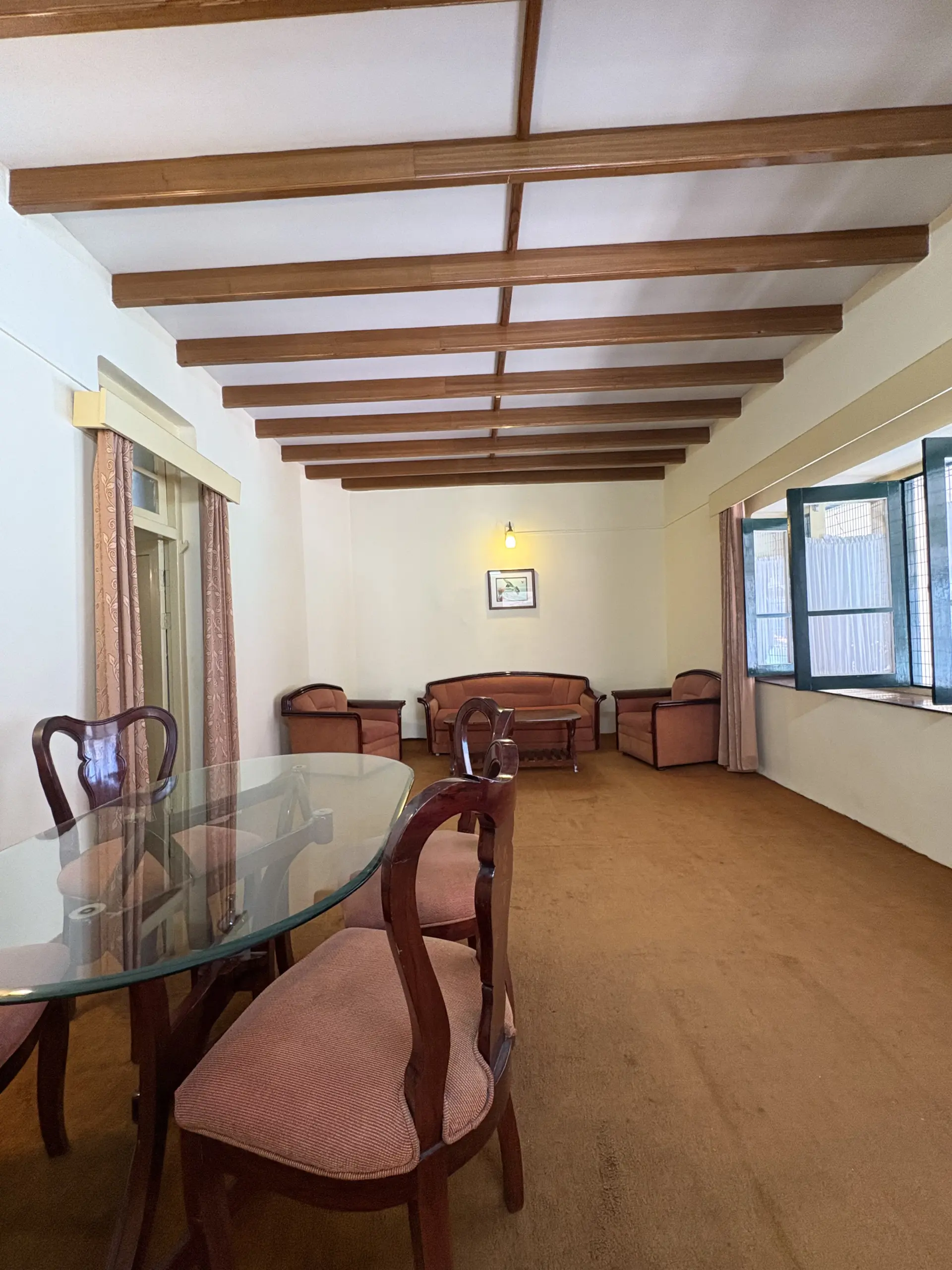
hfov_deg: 85.7
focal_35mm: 14
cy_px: 635
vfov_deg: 102.1
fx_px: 513
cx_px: 476
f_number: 2.2
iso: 320
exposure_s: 1/51
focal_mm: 2.22
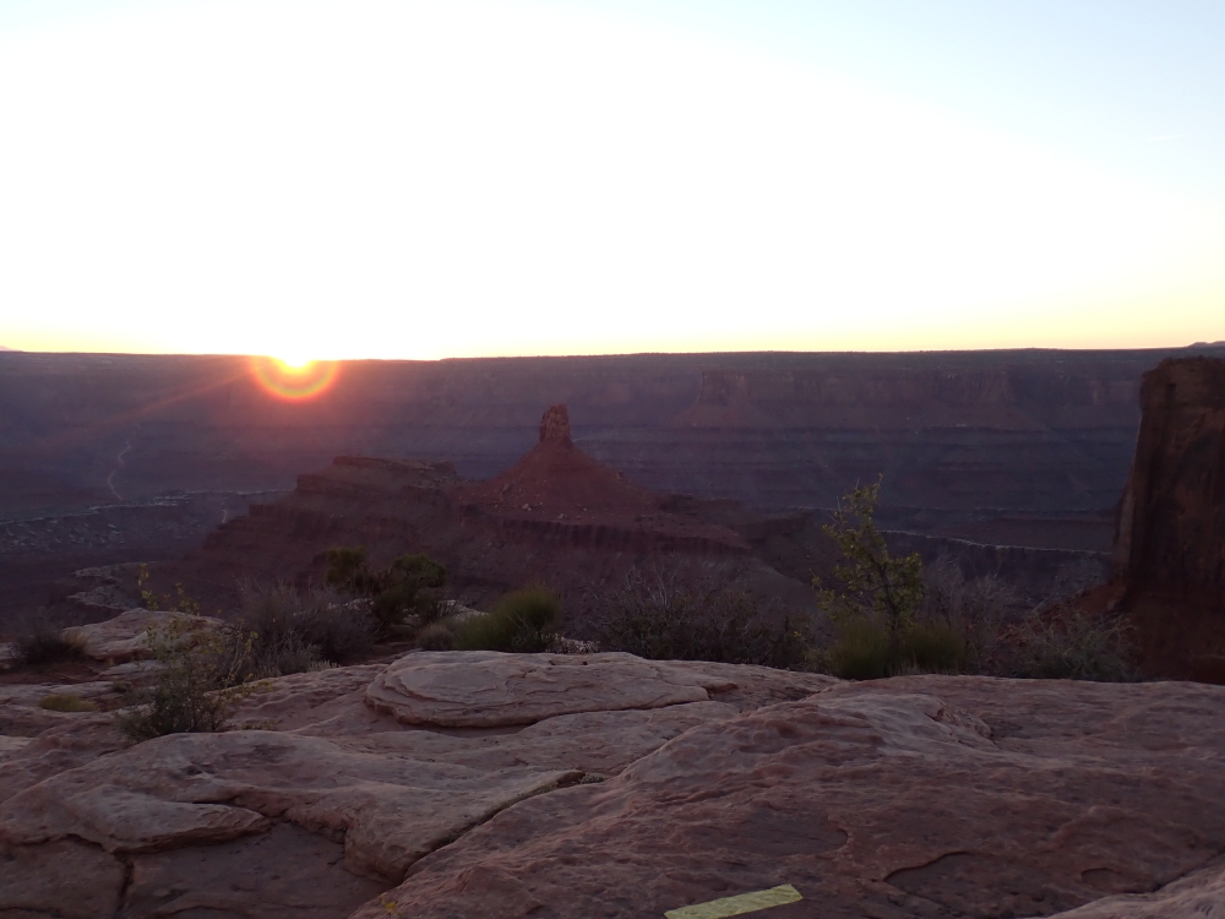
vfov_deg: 37.7
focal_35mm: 38
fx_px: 1345
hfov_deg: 49.0
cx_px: 612
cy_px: 460
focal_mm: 6.83
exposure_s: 1/125
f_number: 2.7
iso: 100
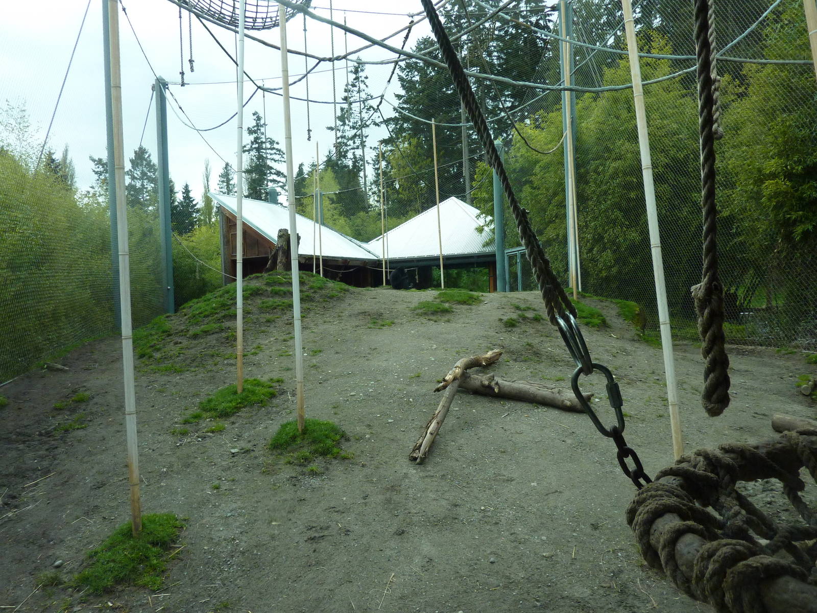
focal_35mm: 25
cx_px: 408
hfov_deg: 69.4
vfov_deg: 54.9
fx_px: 590
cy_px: 306
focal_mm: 4.1
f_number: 3.3
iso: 200
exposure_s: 1/500
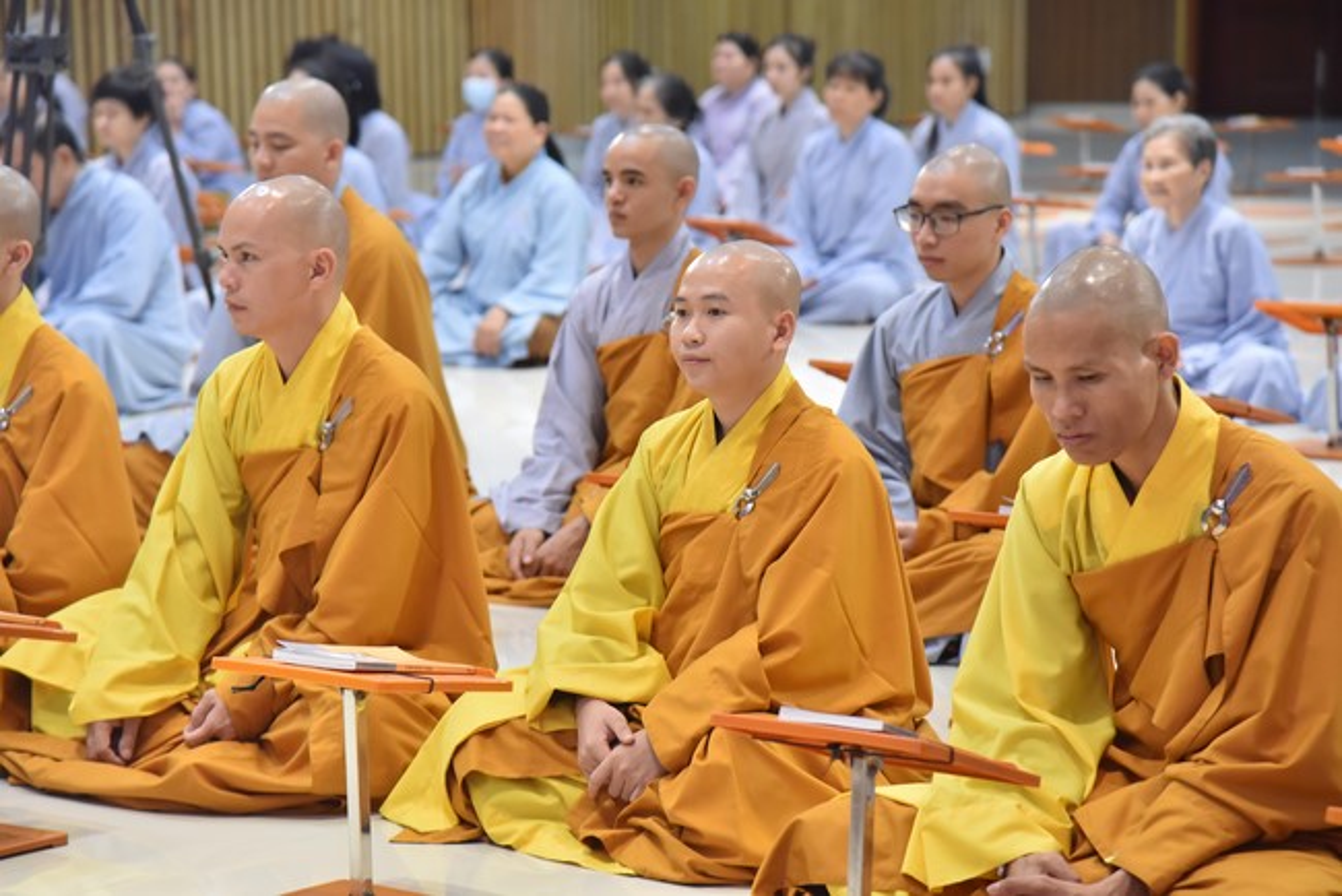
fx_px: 4475
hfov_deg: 17.1
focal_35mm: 120
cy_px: 448
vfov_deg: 11.4
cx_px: 671
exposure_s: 1/125
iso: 3200
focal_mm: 120
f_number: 5
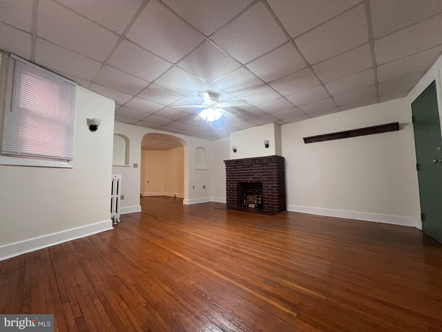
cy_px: 166
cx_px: 221
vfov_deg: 89.9
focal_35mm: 13
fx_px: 166
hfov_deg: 106.2
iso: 320
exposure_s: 1/60
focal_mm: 1.57
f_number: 1.8
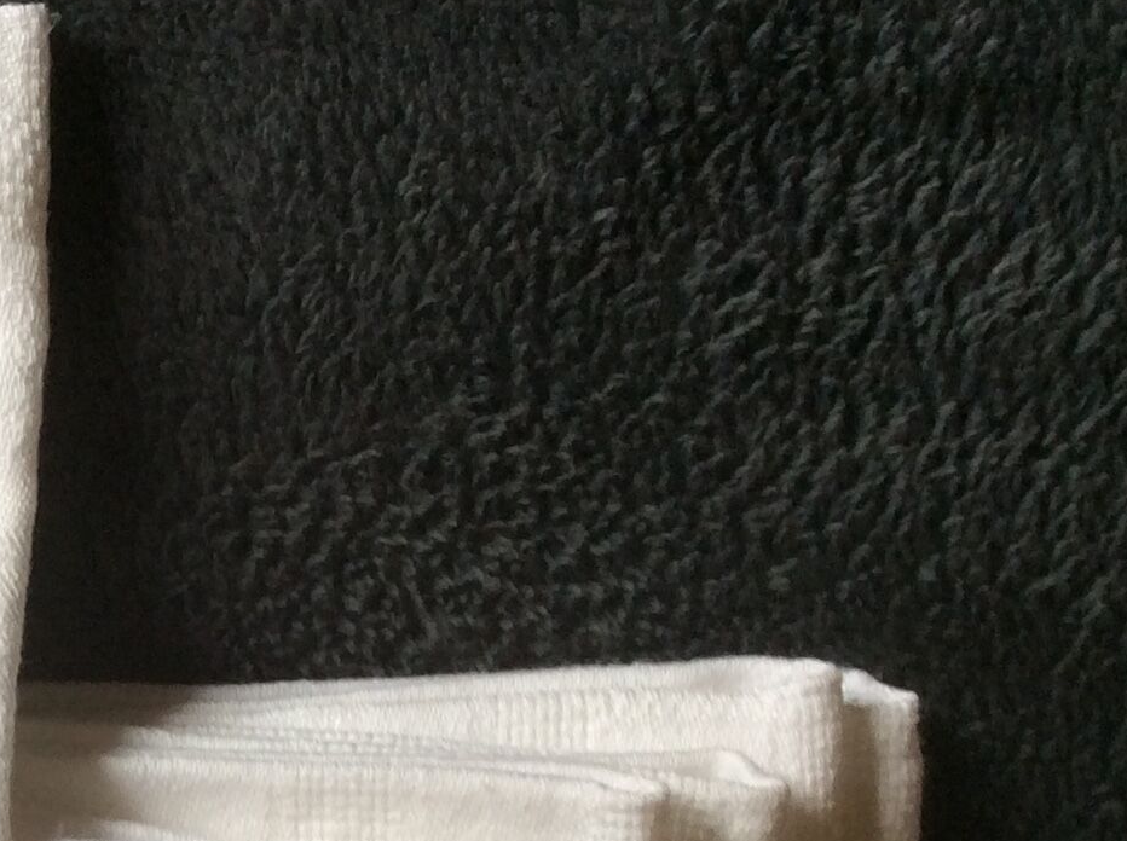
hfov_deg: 20.6
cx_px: -219
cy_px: 1043
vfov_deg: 15.8
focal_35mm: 89
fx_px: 2893
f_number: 2.4
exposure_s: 1/33
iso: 40
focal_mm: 3.3
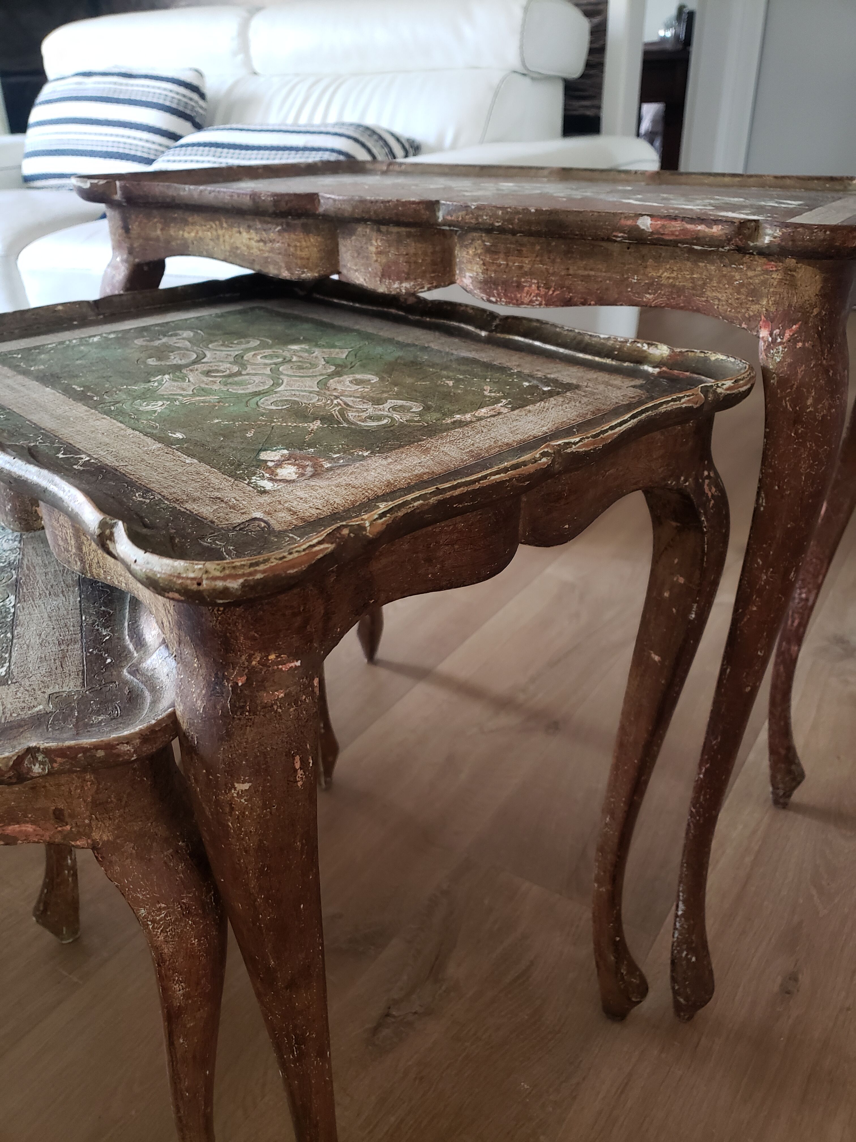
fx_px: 857
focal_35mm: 26
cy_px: 571
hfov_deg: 53.1
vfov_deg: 67.3
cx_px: 428
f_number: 1.5
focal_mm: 4.3
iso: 250
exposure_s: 1/50
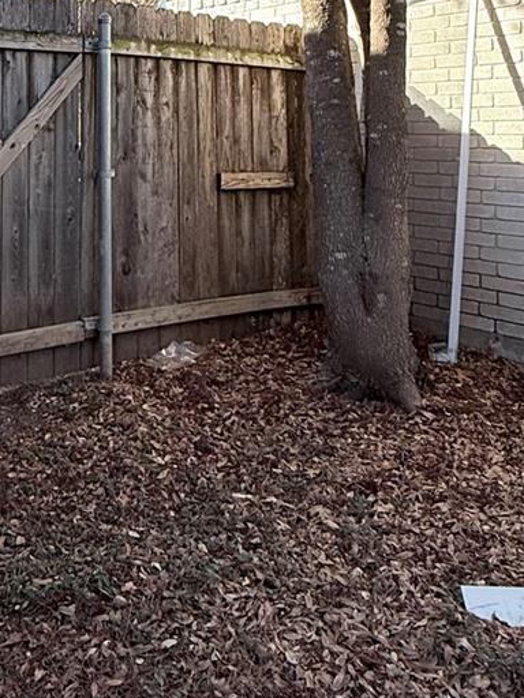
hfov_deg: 33.4
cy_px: 97
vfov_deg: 41.9
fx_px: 848
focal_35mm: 42
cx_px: 109
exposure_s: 1/518
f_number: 2.2
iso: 64
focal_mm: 2.22
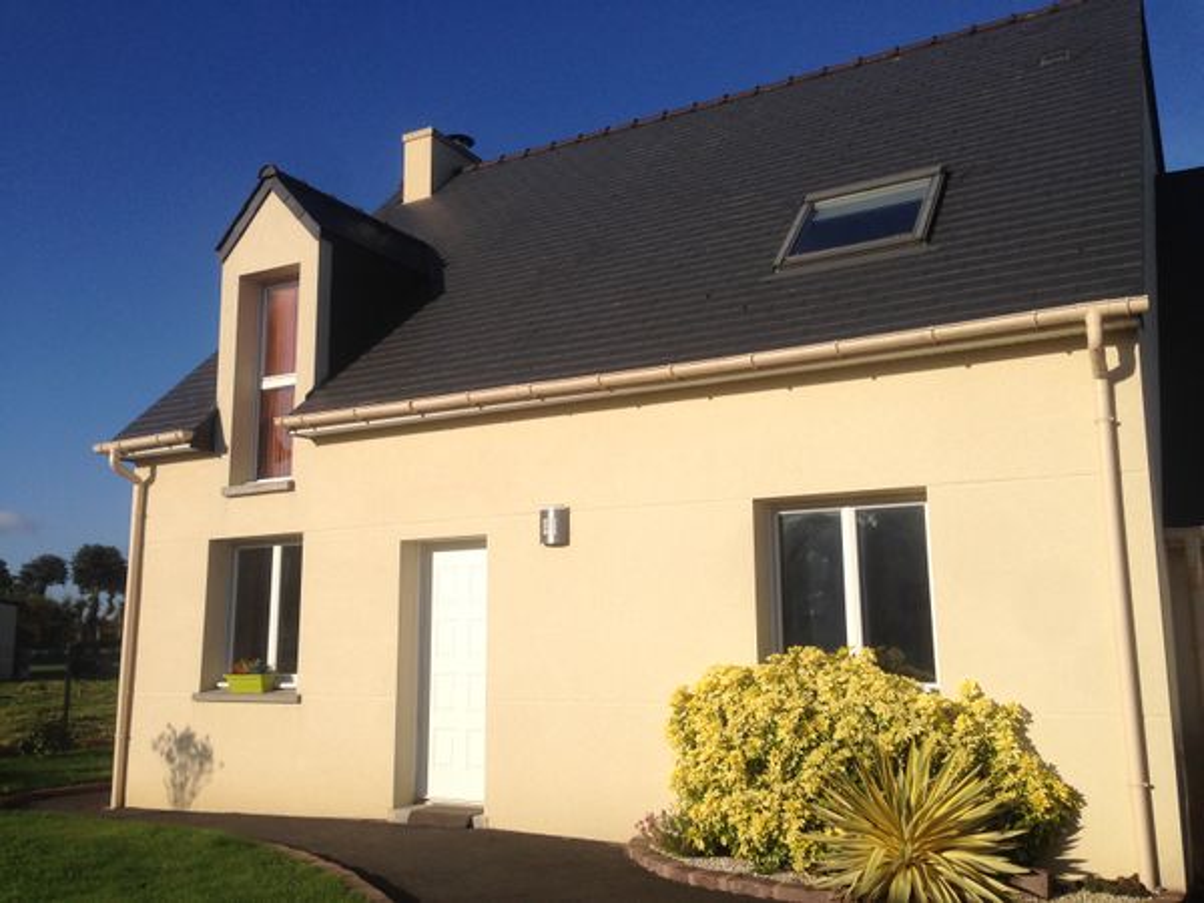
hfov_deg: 55.4
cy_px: 452
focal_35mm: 33
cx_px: 602
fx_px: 1148
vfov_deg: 42.9
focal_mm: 4.12
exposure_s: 1/2710
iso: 50
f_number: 2.4
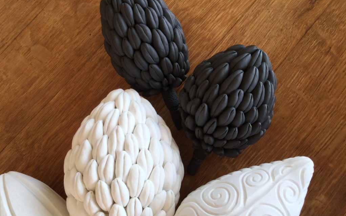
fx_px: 311
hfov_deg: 58.2
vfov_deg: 38.3
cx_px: 173
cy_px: 111
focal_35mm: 33
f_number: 2.4
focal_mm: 3.3
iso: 25
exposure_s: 1/50
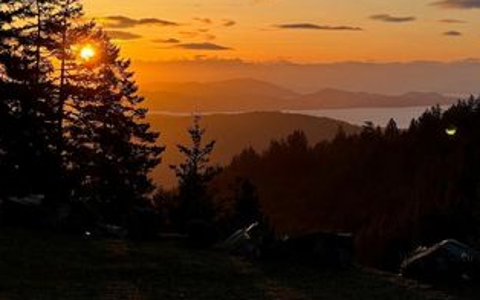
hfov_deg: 25.5
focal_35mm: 81
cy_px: 85
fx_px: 1059
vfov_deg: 16.0
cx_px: 268
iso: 64
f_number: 1.78
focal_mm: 6.76
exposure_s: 1/2833
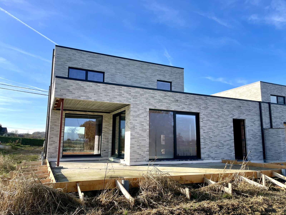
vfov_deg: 53.1
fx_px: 215
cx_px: 143
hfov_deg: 67.3
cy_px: 108
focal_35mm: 26
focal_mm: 4.2
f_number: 1.6
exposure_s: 1/1916
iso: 32
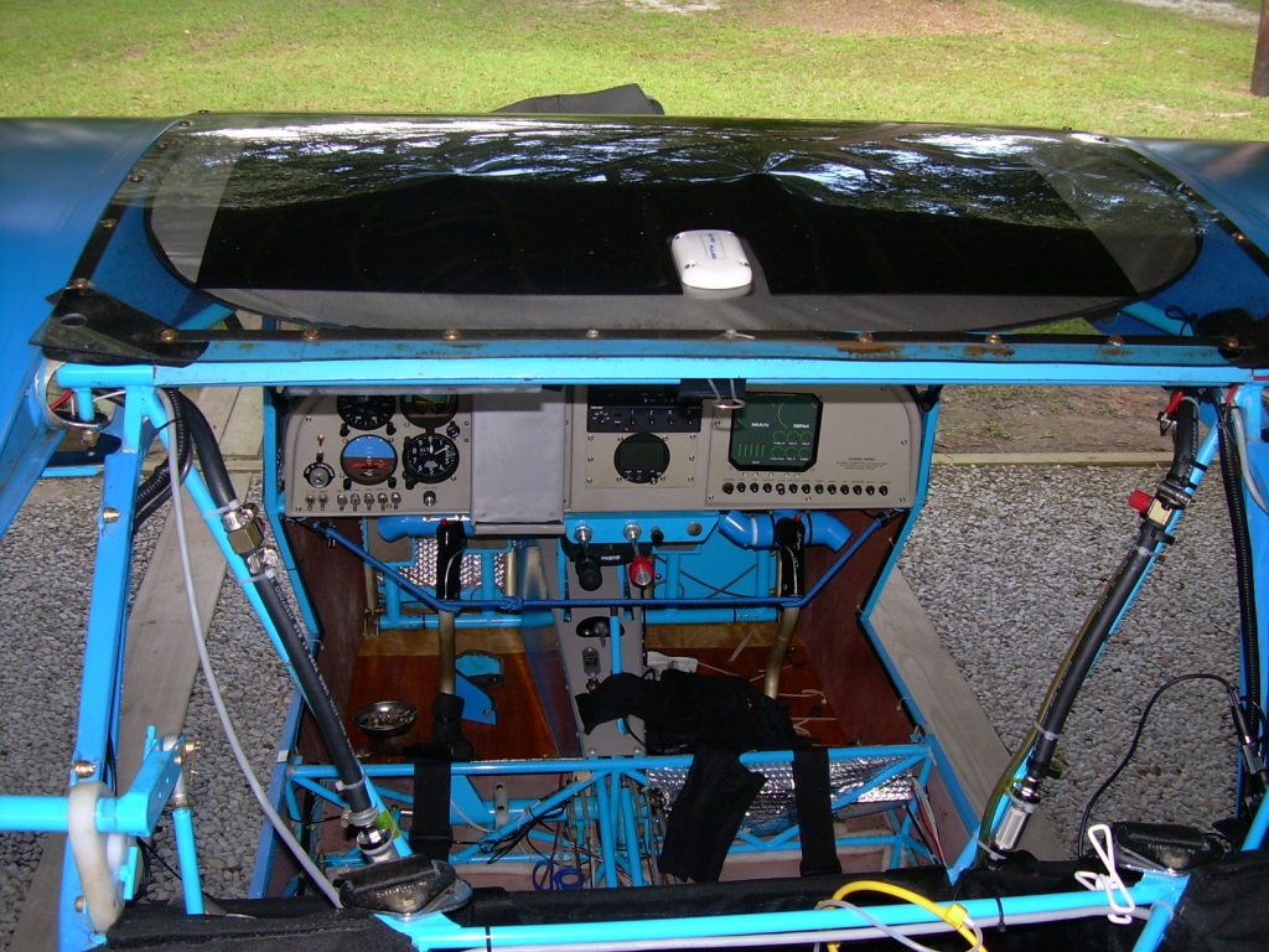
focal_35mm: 38
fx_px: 1393
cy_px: 476
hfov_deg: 49.0
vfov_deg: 37.7
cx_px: 634
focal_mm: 6.3
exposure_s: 1/60
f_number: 2.8
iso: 50
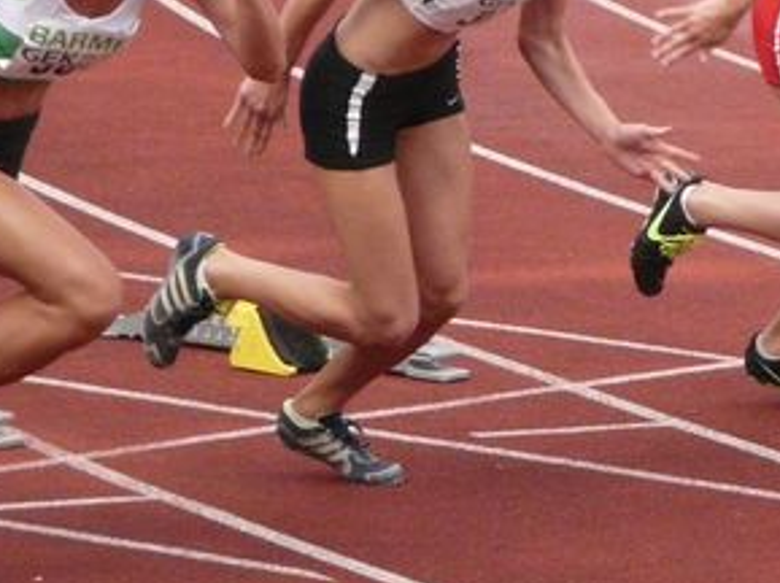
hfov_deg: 5.0
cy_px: 256
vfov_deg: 3.7
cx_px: 456
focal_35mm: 397
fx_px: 8934
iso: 500
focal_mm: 29.4
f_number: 3.6
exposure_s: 1/1000
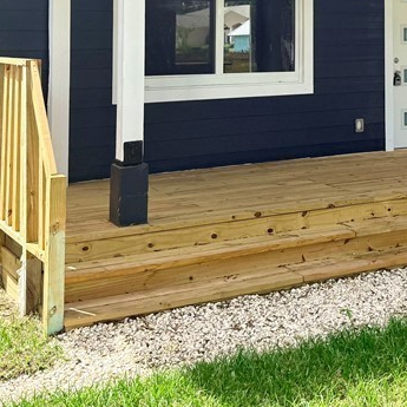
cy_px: -9
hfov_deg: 26.3
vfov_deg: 25.8
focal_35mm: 63
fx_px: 838
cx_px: 370
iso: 100
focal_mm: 6.76
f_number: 1.78
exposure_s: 1/1901
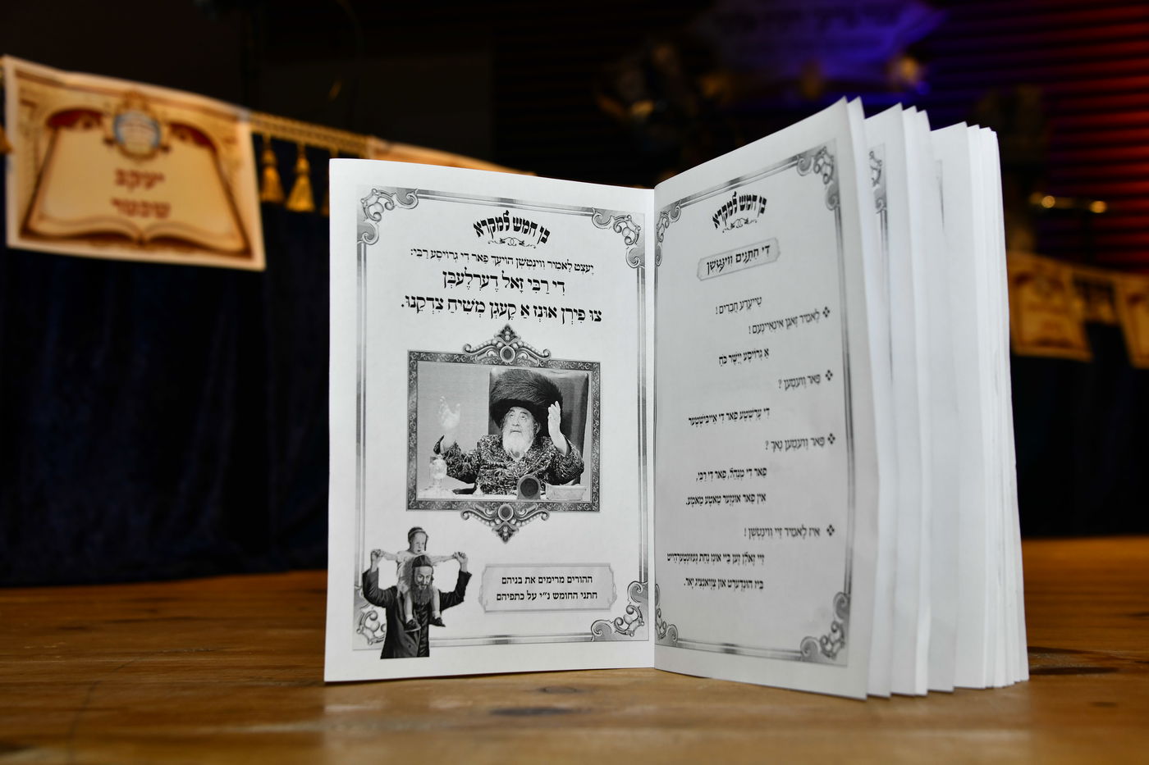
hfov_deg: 41.1
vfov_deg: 28.1
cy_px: 382
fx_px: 1532
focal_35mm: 48
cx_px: 574
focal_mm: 48
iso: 250
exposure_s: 1/125
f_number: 7.1
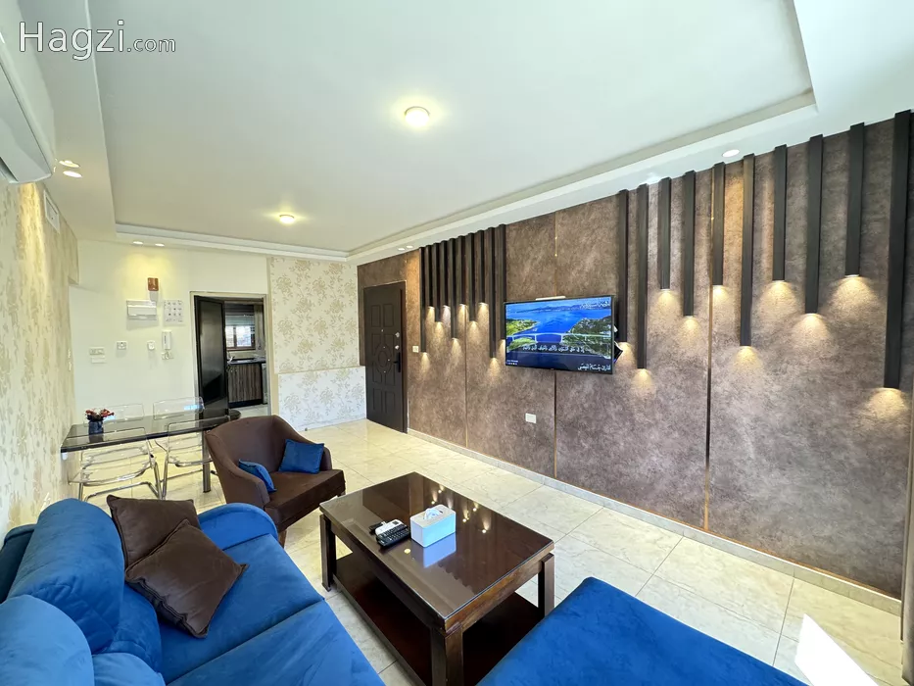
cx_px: 457
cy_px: 343
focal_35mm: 14
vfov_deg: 85.7
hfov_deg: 102.1
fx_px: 370
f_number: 2.2
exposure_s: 1/50
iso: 250
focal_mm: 2.22
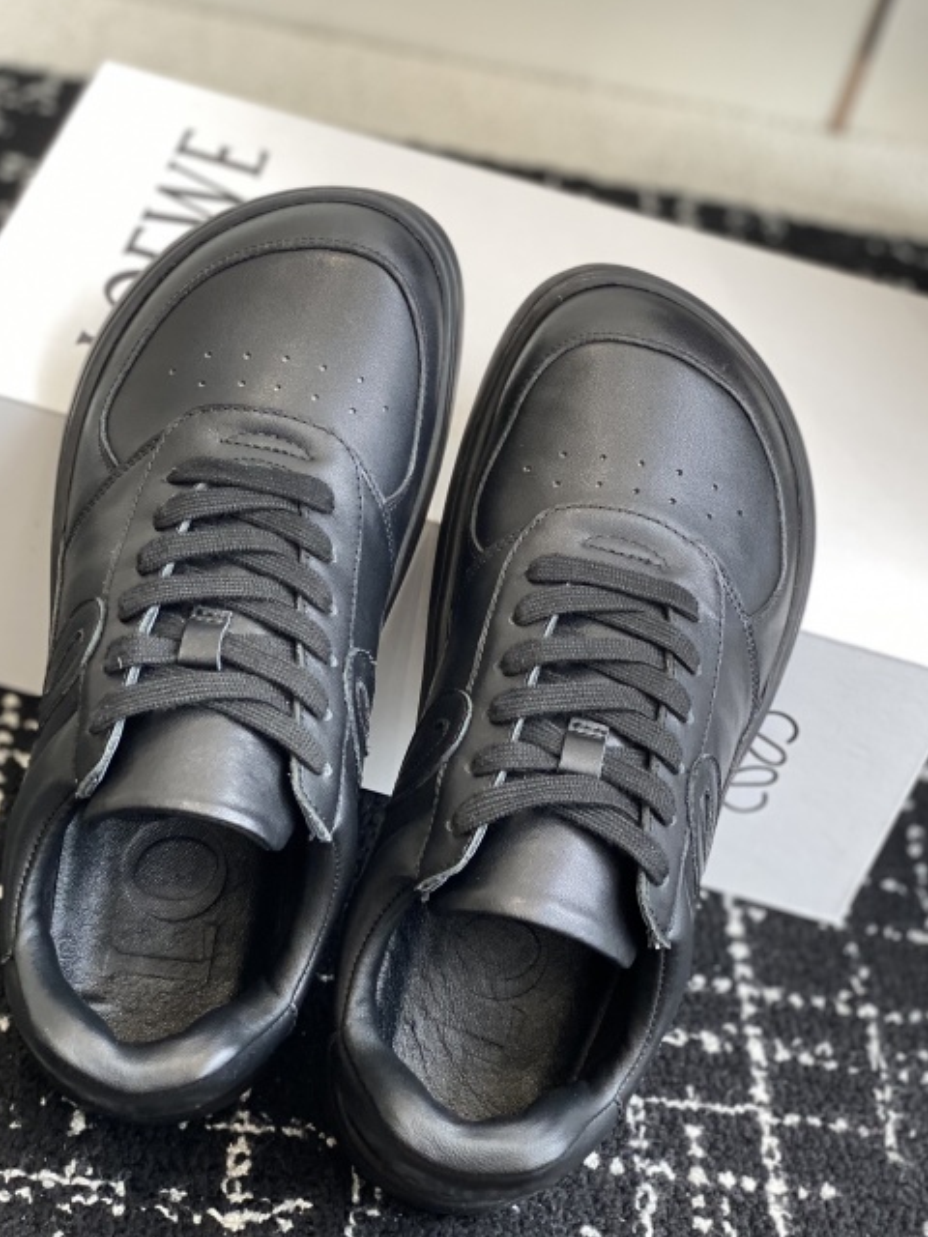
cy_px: 526
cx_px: 433
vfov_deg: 29.8
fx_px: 2323
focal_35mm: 65
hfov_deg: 22.6
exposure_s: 1/122
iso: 40
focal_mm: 6
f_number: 2
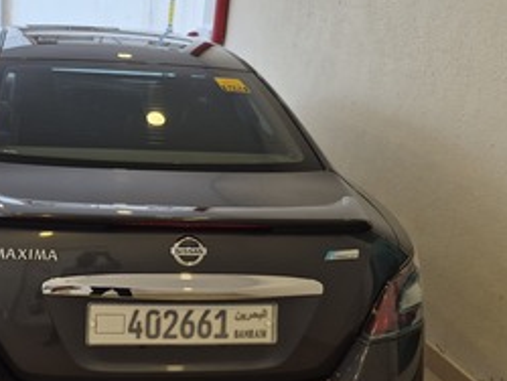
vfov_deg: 34.4
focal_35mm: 42
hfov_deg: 43.1
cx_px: 117
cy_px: 167
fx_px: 616
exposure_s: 1/100
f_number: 1.8
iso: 250
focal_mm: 5.4
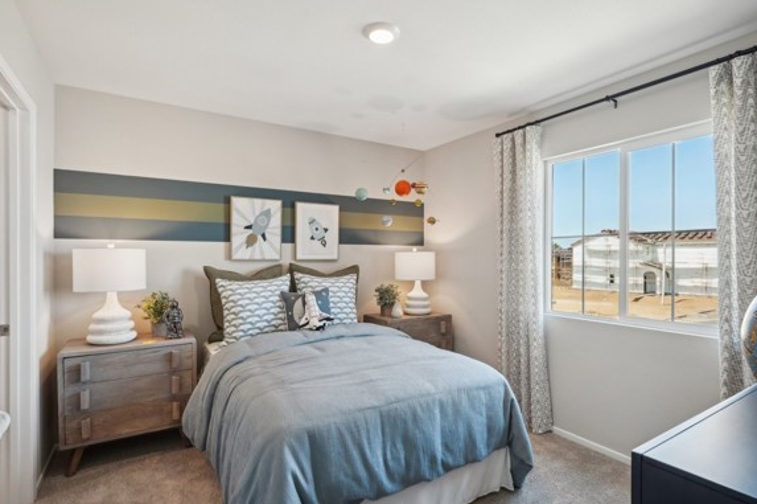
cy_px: 266
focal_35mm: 19
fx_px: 399
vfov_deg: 64.4
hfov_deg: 86.9
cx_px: 390
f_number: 8
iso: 400
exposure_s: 1/20
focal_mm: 17
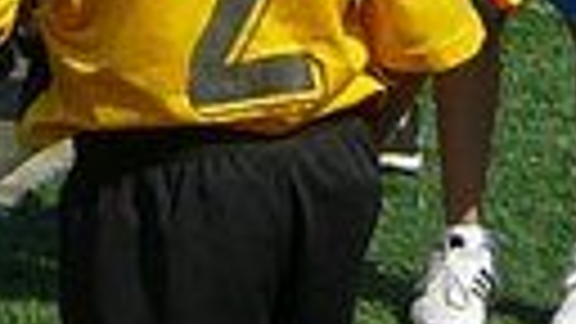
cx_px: -40
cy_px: -252
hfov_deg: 7.2
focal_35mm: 297
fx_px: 4536
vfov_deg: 4.1
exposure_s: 1/500
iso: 80
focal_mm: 5.2
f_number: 5
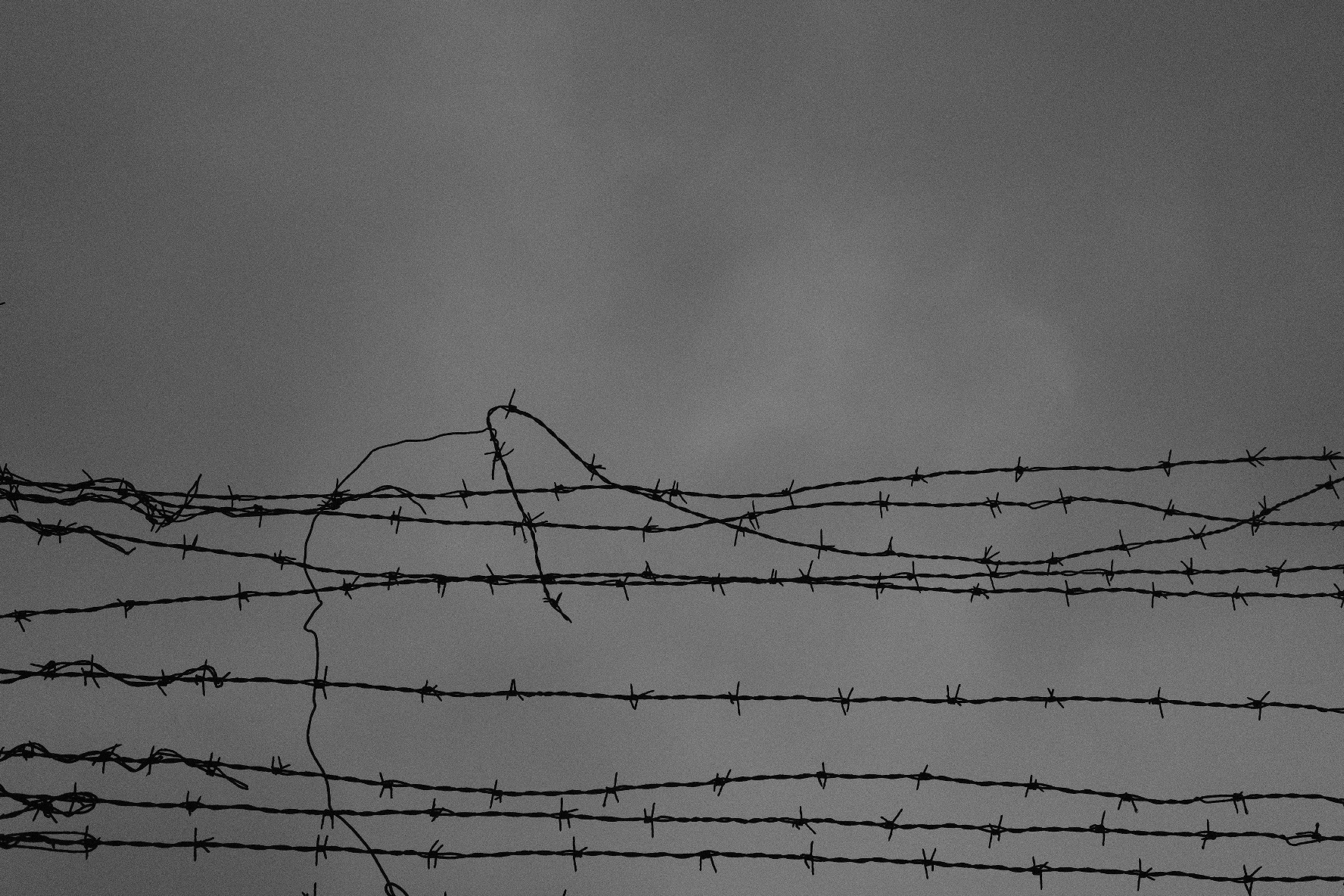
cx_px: 672
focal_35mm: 53
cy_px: 448
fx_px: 1979
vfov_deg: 25.5
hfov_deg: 37.5
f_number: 10
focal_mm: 35
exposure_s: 1/480
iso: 320
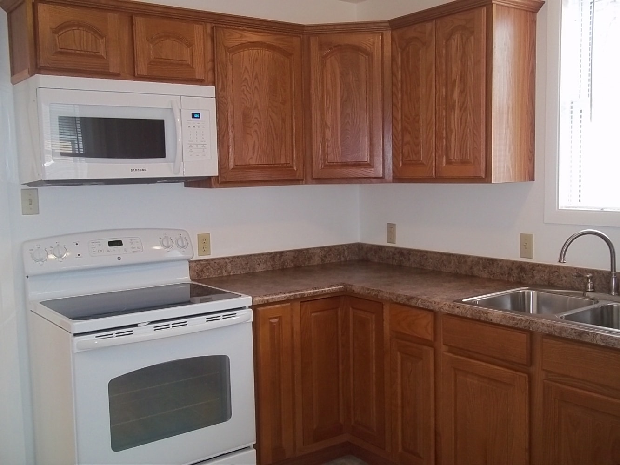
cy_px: 232
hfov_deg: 51.4
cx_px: 310
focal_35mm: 36
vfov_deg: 39.7
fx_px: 645
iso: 160
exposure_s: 1/30
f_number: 3.1
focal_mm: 6.5
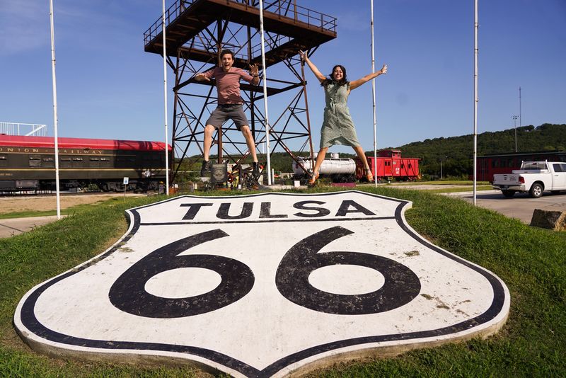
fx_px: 377
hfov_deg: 73.7
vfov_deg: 53.2
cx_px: 283
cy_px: 189
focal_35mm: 24
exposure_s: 1/1600
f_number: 4
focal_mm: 24
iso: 100
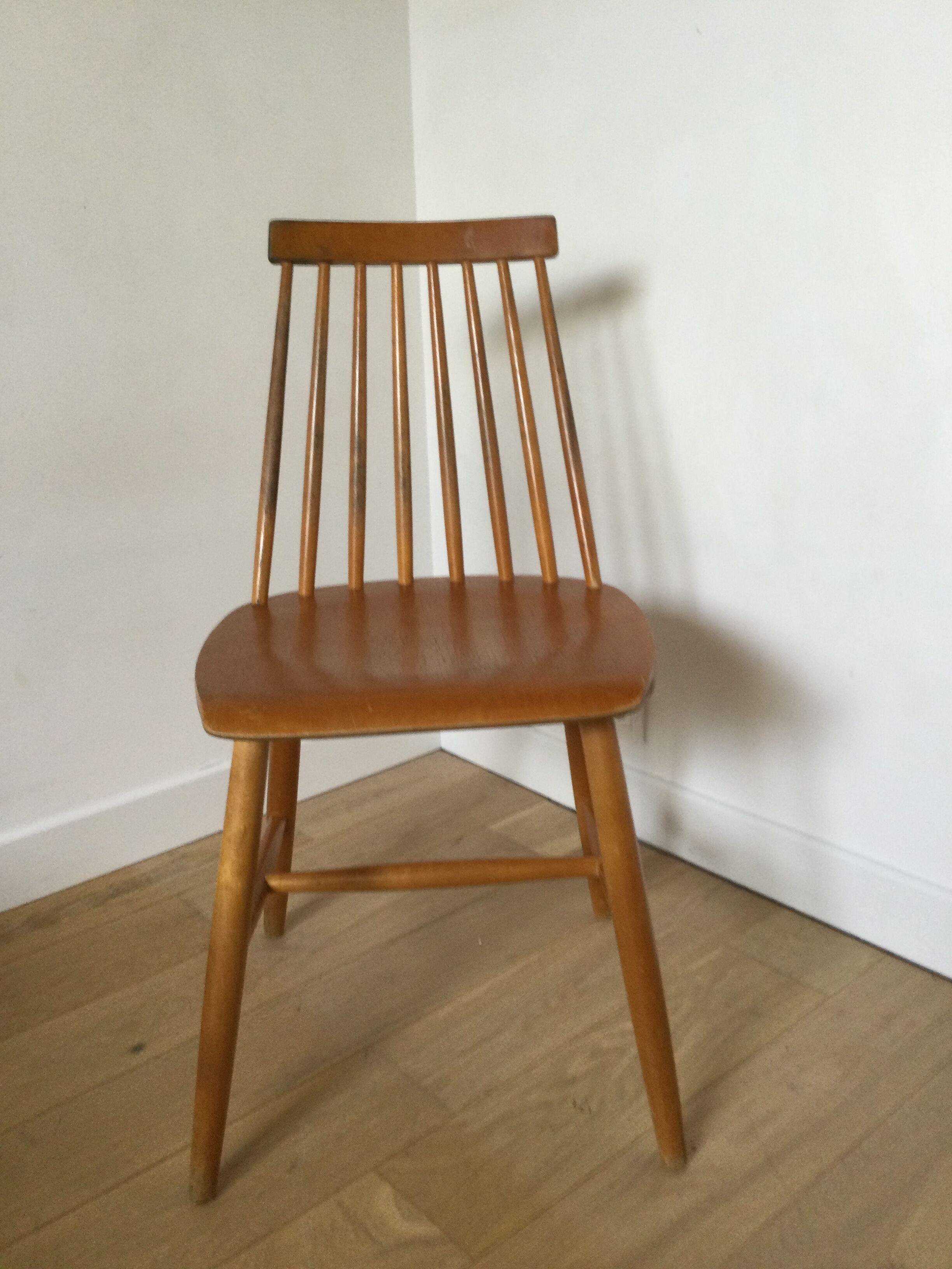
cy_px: 634
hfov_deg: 45.4
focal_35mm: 31
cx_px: 476
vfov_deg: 58.4
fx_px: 1137
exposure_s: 1/33
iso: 64
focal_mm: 3.3
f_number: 2.4
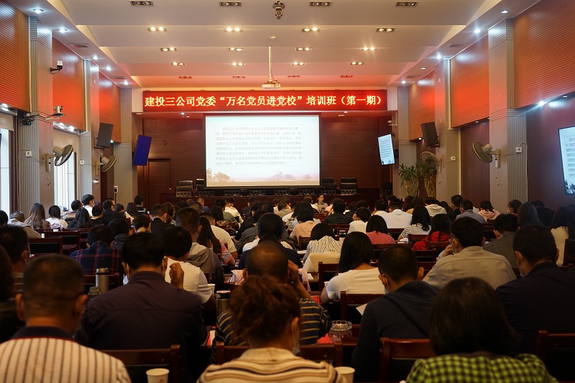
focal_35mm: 42
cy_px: 192
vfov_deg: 31.9
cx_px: 288
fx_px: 671
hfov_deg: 46.4
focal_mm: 42
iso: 800
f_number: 4.5
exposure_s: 1/30
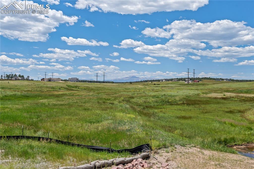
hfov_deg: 54.4
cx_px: 127
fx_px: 247
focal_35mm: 35
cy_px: 84
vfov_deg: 37.8
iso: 100
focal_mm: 35
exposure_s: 1/320
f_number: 7.1
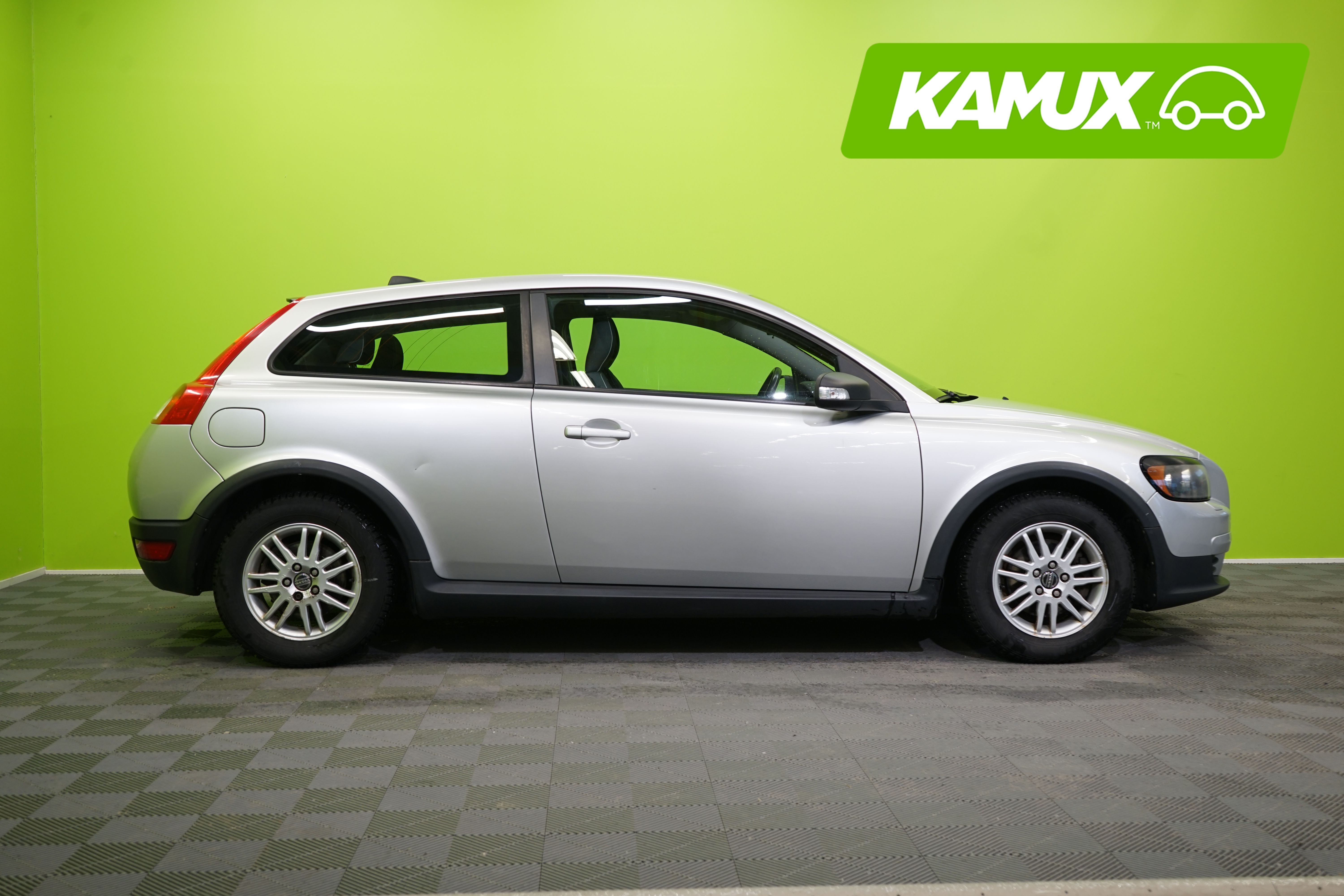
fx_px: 1381
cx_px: 672
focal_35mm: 37
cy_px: 448
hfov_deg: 51.9
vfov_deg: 35.9
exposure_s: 1/25
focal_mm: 37
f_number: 5.6
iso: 400
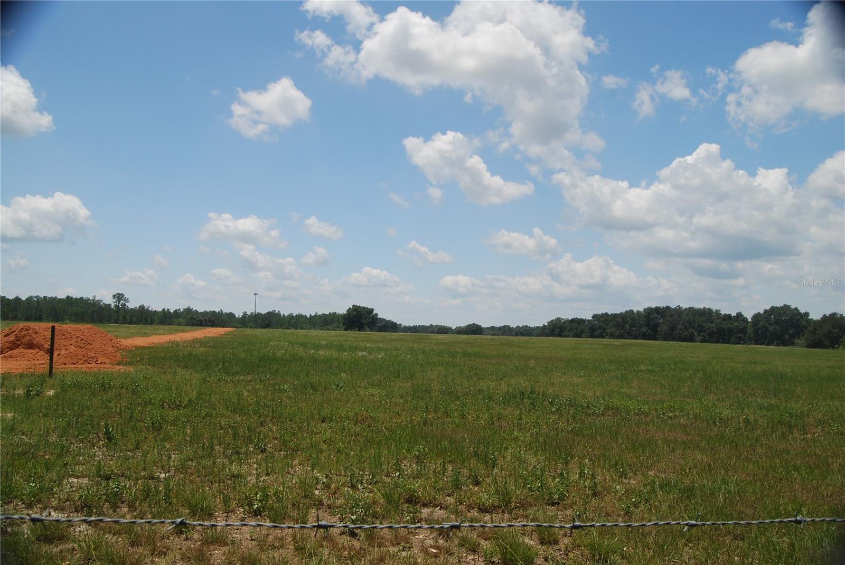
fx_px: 634
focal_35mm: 27
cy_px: 282
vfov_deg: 48.0
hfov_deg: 67.3
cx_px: 422
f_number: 10
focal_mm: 18
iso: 200
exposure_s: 1/200
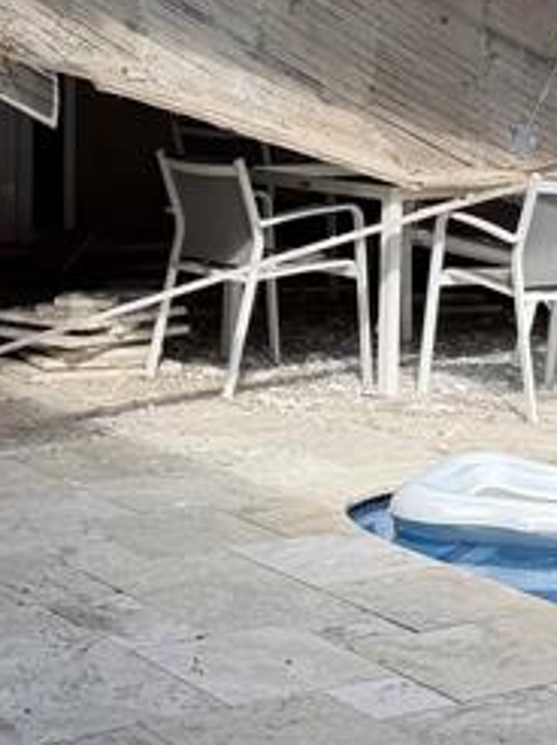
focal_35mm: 100
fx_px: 2149
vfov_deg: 19.5
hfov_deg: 14.8
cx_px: 306
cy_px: 197
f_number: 1.78
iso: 80
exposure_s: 1/2801
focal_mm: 6.76
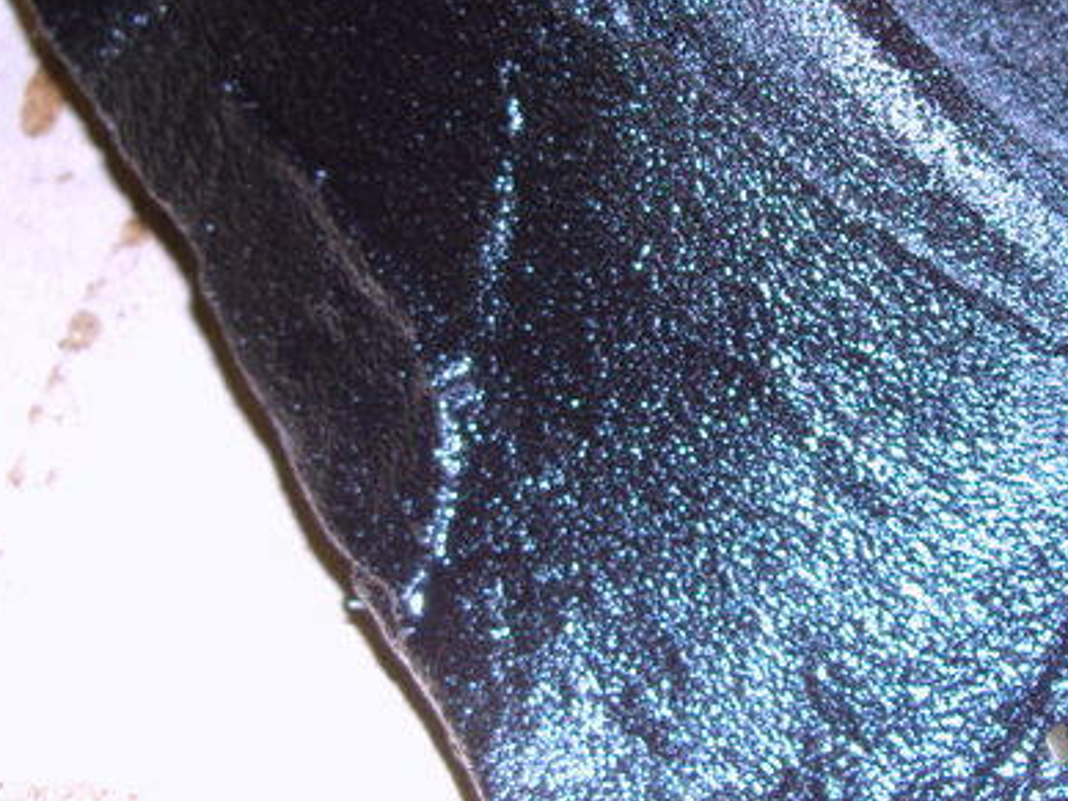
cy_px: 273
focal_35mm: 61
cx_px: 666
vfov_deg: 23.9
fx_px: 1882
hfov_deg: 31.5
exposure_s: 1/40
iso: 80
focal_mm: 6.2
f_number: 2.8
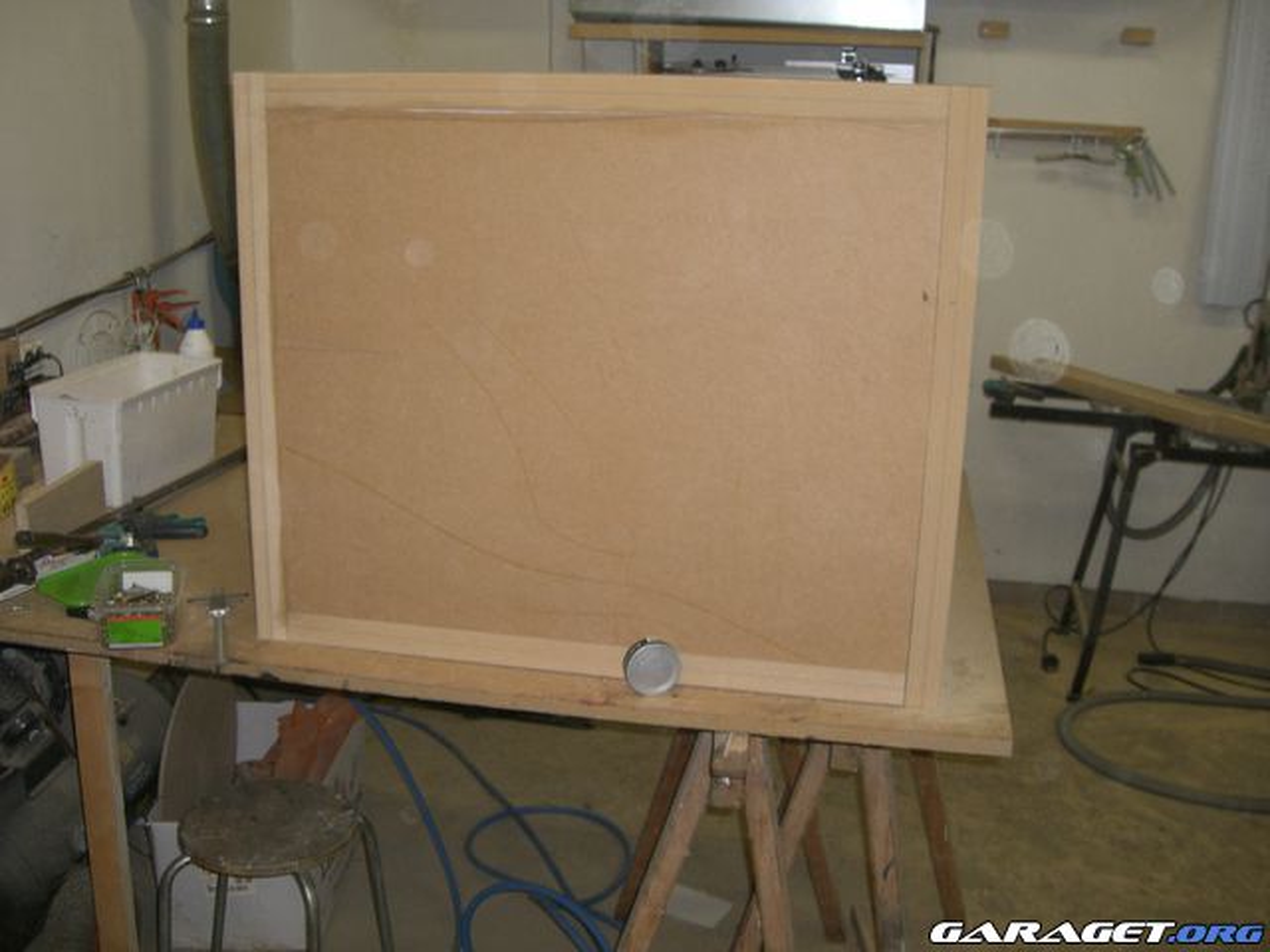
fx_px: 1394
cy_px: 476
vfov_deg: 37.7
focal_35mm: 38
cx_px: 635
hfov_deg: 49.0
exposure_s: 1/60
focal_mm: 6.2
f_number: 2.7
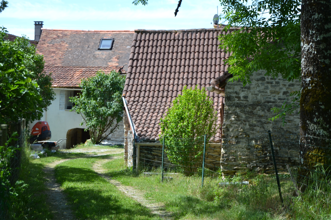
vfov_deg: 18.9
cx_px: 166
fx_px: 662
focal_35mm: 72
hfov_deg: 28.1
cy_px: 110
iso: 100
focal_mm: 48
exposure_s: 1/200
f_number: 5.3
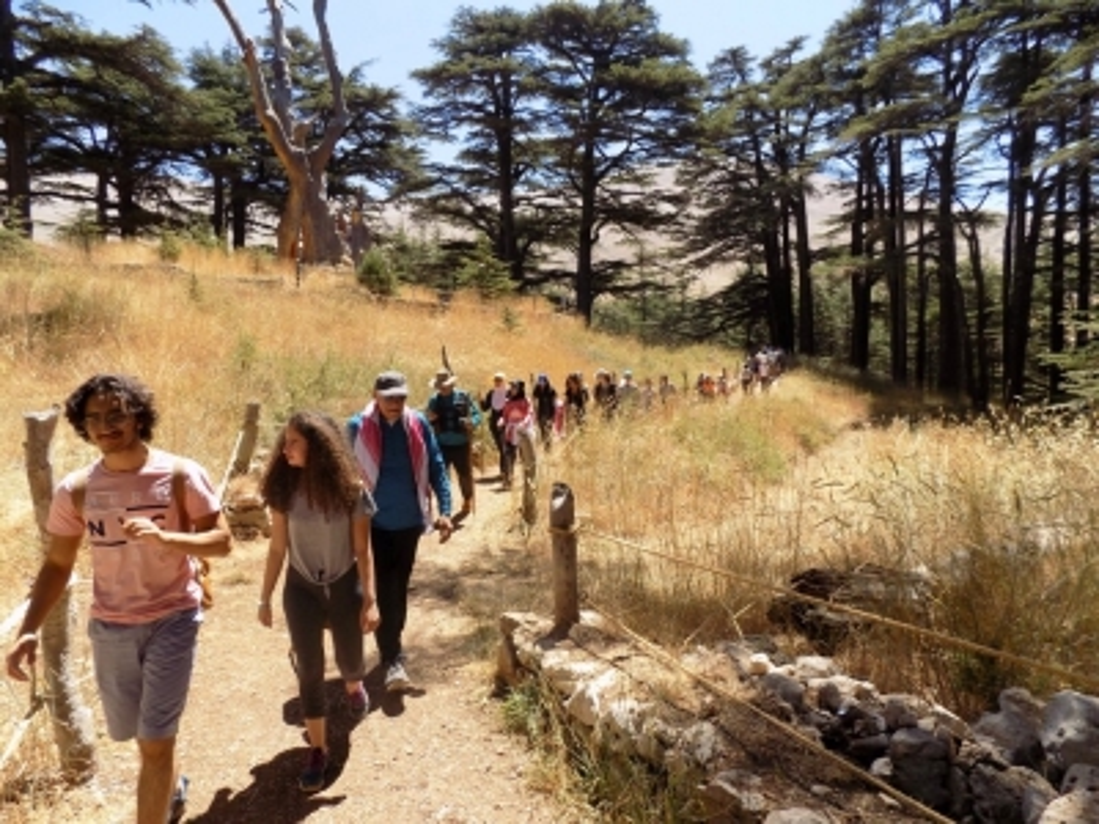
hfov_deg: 73.9
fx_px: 730
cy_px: 412
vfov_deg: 58.9
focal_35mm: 23
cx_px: 550
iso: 80
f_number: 3.1
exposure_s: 1/500
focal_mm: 4
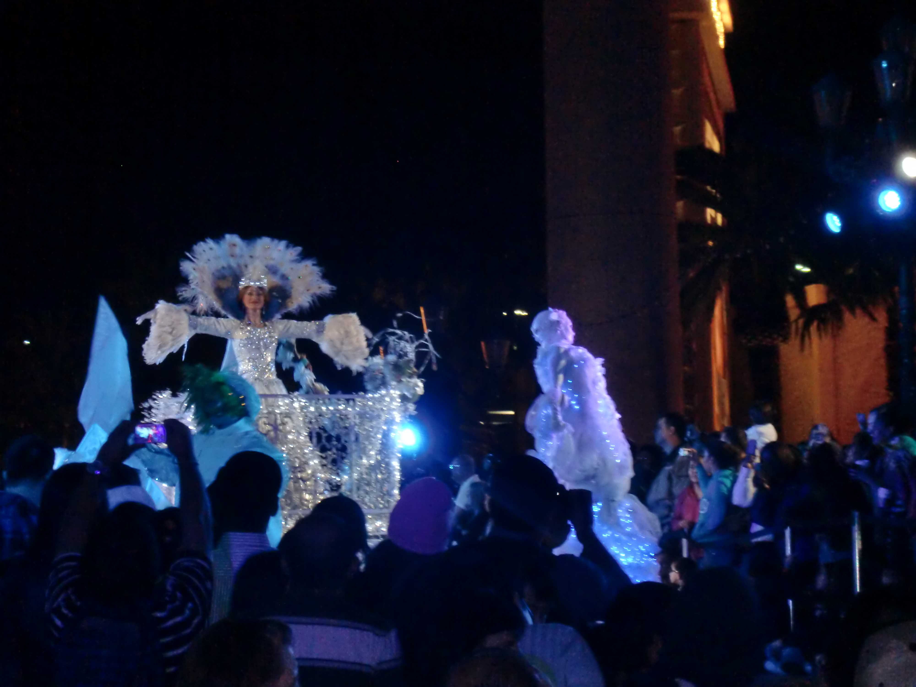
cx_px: 458
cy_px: 344
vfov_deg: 14.2
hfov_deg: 18.9
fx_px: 2752
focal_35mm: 104
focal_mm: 18.6
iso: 400
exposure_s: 1/20
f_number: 5.9
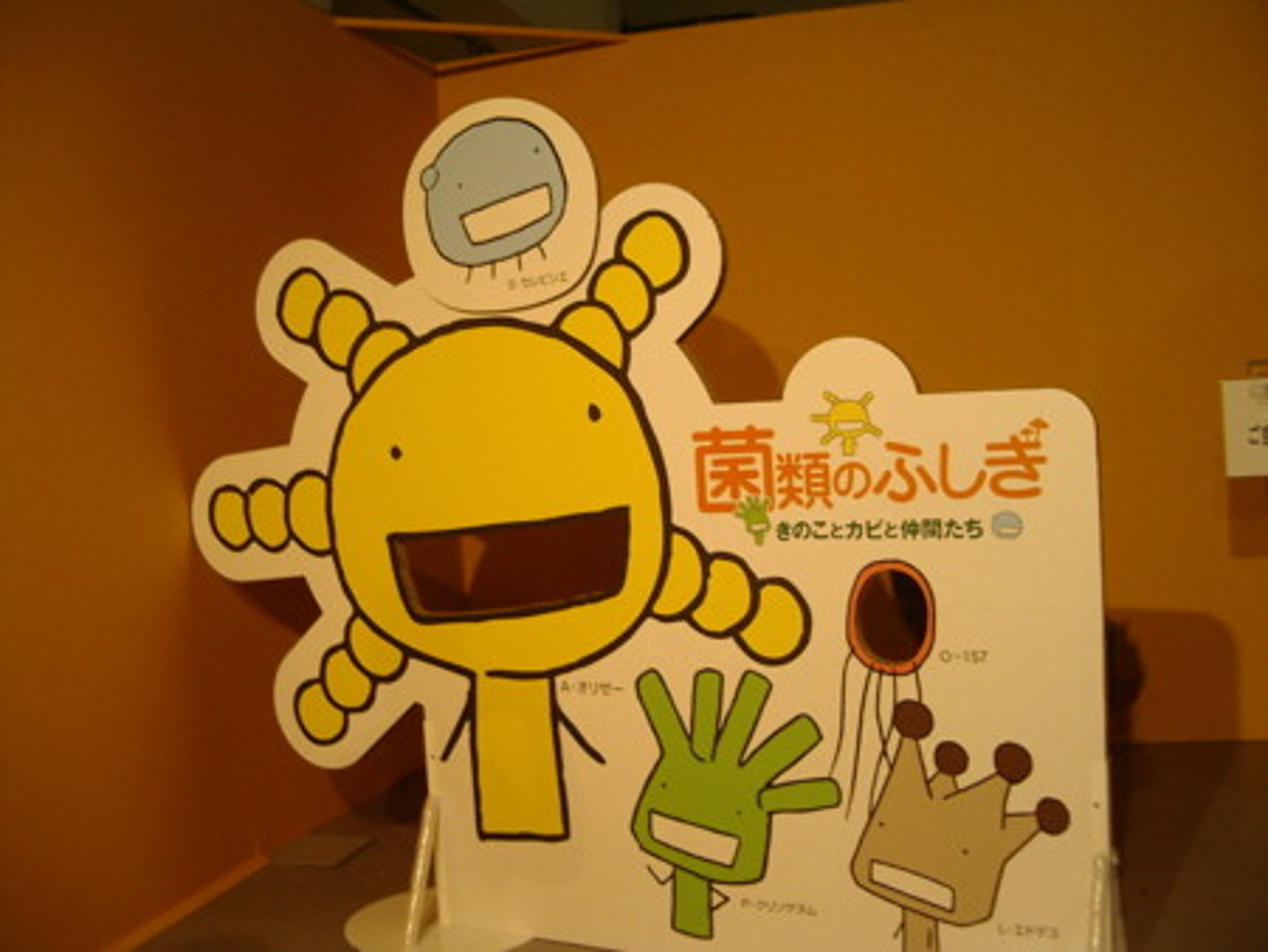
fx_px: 1393
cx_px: 634
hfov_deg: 49.0
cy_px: 476
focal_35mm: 38
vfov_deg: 37.8
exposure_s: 1/13
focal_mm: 5.8
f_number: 2.6
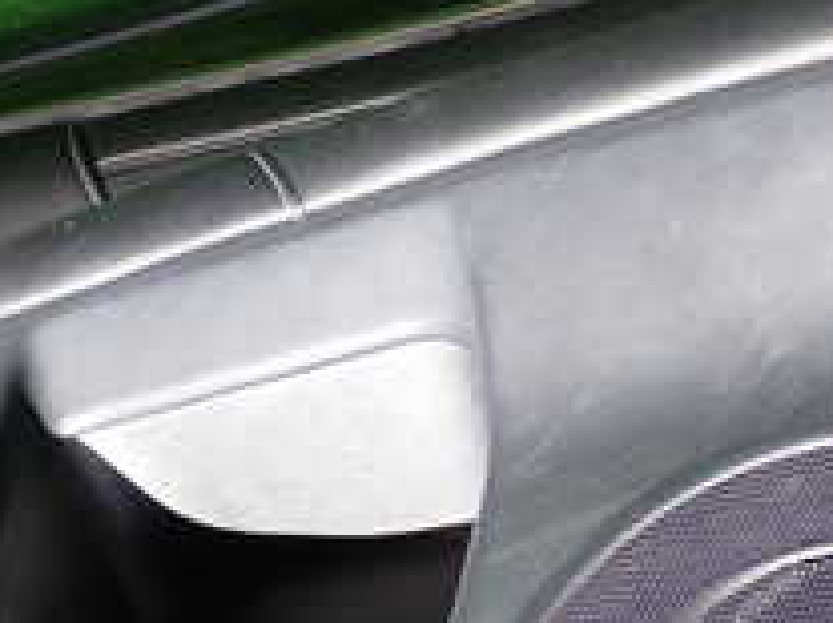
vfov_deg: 13.4
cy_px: 482
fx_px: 2646
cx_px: 487
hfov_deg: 17.9
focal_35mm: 110
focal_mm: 6.83
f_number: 2.7
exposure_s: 1/200
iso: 100
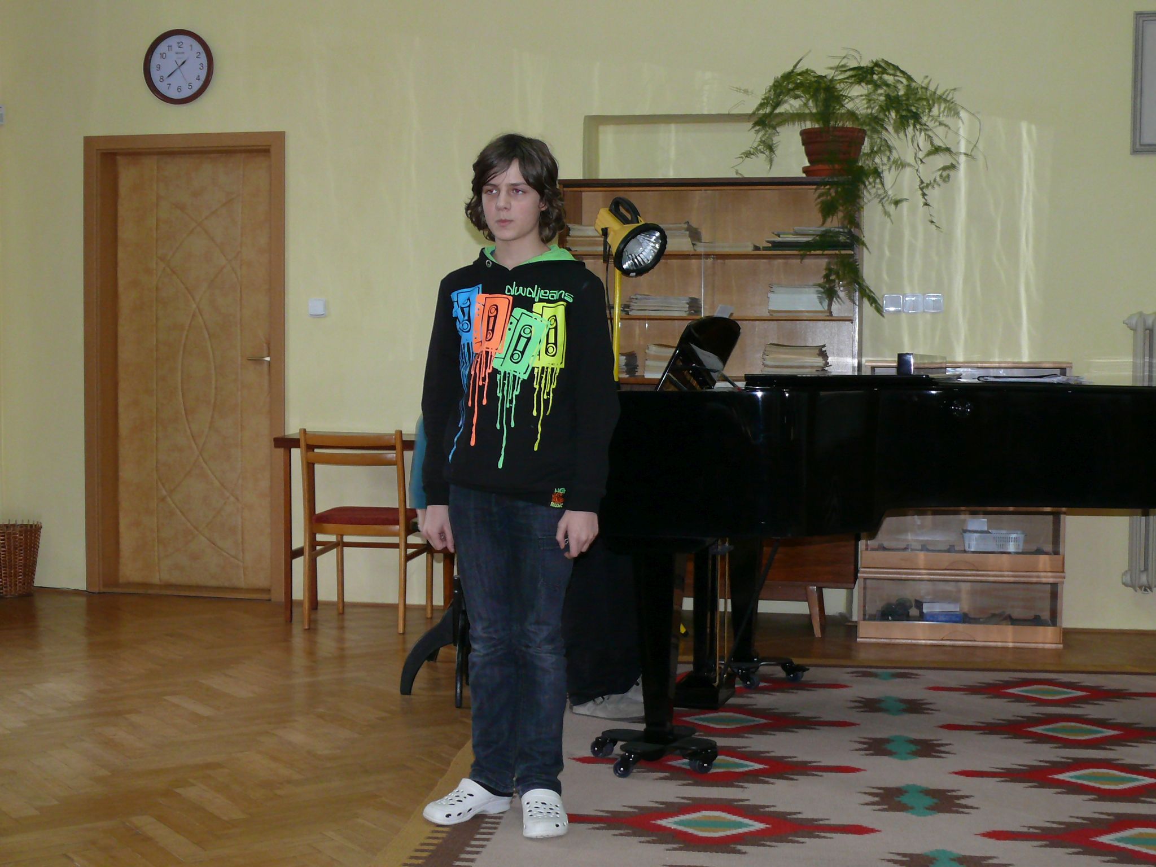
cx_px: 578
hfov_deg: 36.2
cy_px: 434
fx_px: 1770
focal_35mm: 53
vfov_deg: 27.5
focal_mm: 9.5
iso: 200
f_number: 3.2
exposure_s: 1/30
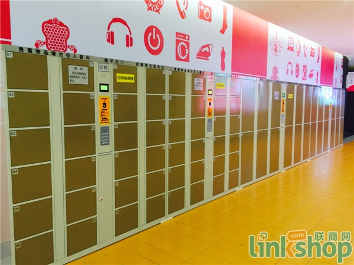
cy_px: 132
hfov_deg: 61.7
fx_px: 297
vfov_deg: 48.2
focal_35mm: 29
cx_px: 177
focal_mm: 4.15
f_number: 2.2
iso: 100
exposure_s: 1/17
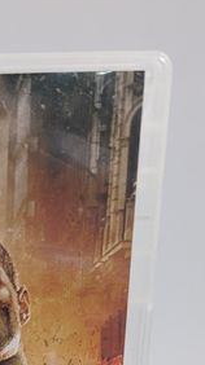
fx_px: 901
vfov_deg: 19.1
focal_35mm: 93
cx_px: -176
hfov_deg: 11.9
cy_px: 598
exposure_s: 1/109
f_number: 1.68
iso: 172
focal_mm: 6.9
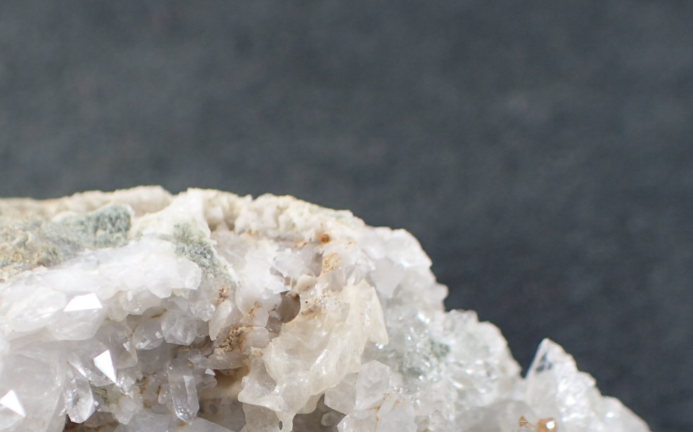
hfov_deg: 32.7
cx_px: 242
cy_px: 459
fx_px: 1171
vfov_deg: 20.1
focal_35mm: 62
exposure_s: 1/125
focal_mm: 5.5
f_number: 2.3
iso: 100
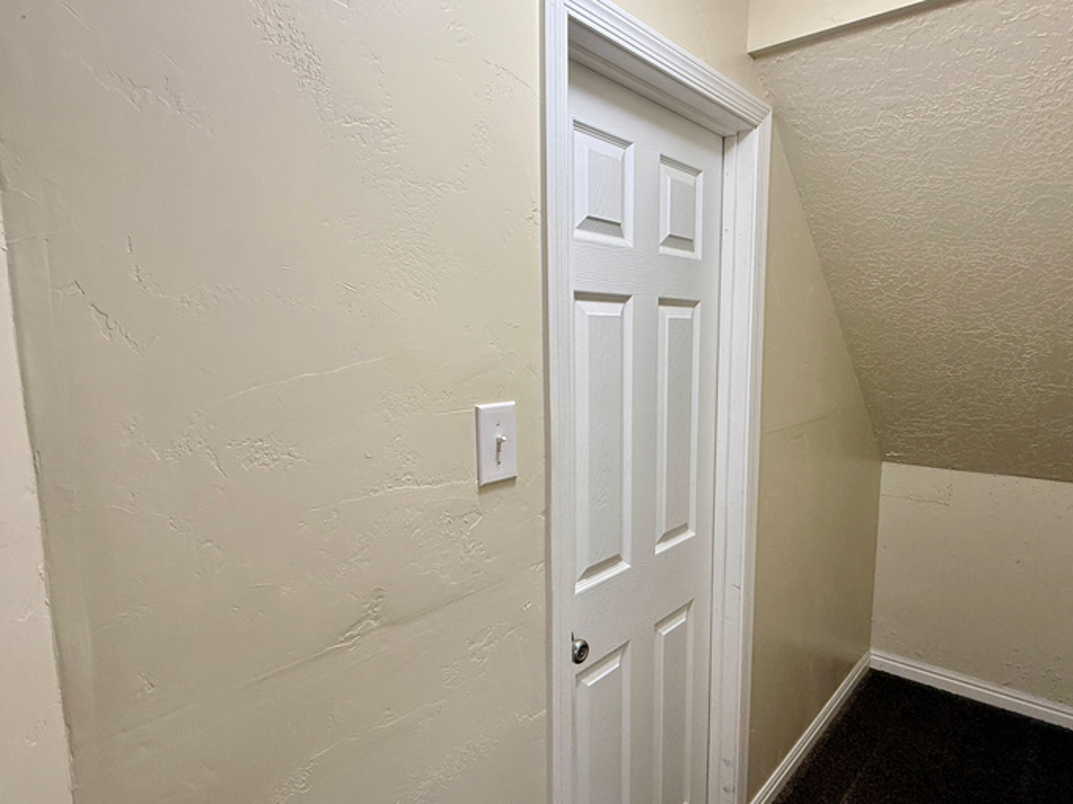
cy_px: 422
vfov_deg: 63.4
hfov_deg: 78.7
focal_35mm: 21
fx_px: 651
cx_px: 600
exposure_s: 1/120
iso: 250
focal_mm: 2.22
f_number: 2.2
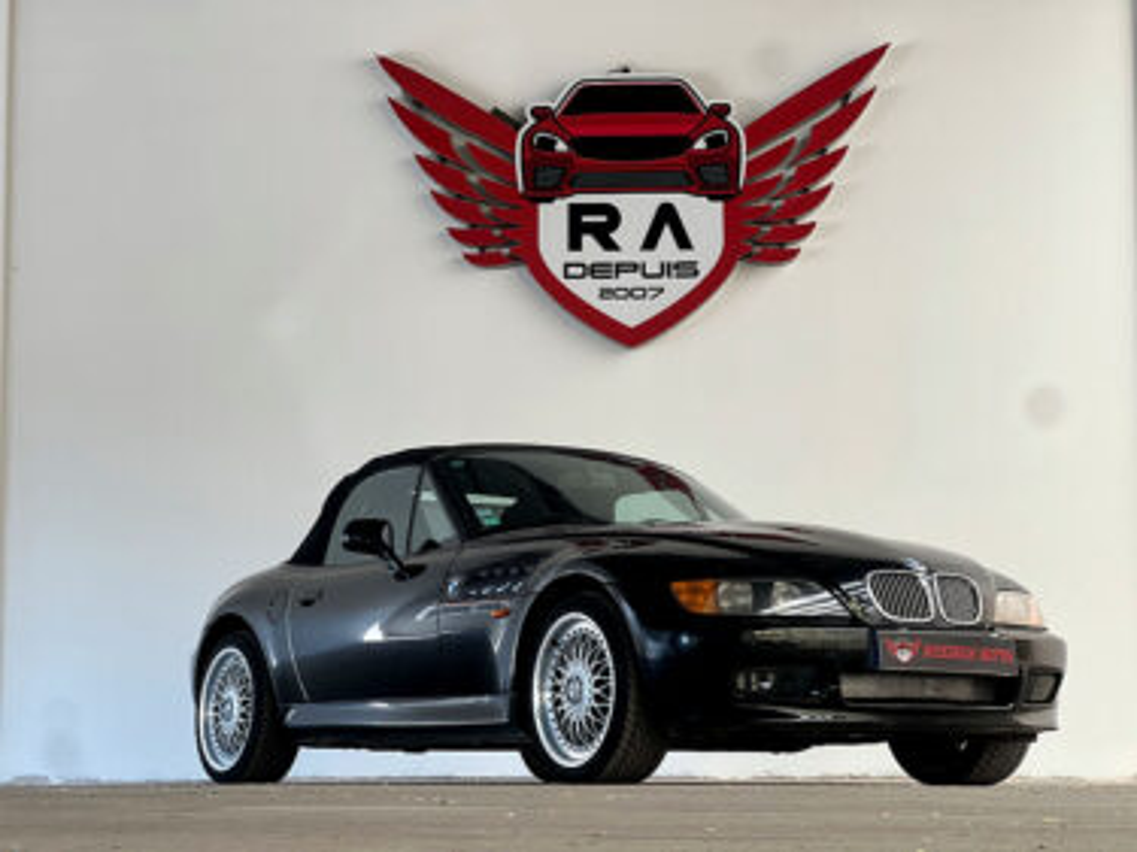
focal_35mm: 77
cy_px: 426
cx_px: 568
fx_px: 2528
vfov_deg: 19.1
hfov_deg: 25.3
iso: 80
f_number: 2.8
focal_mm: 9
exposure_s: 1/121
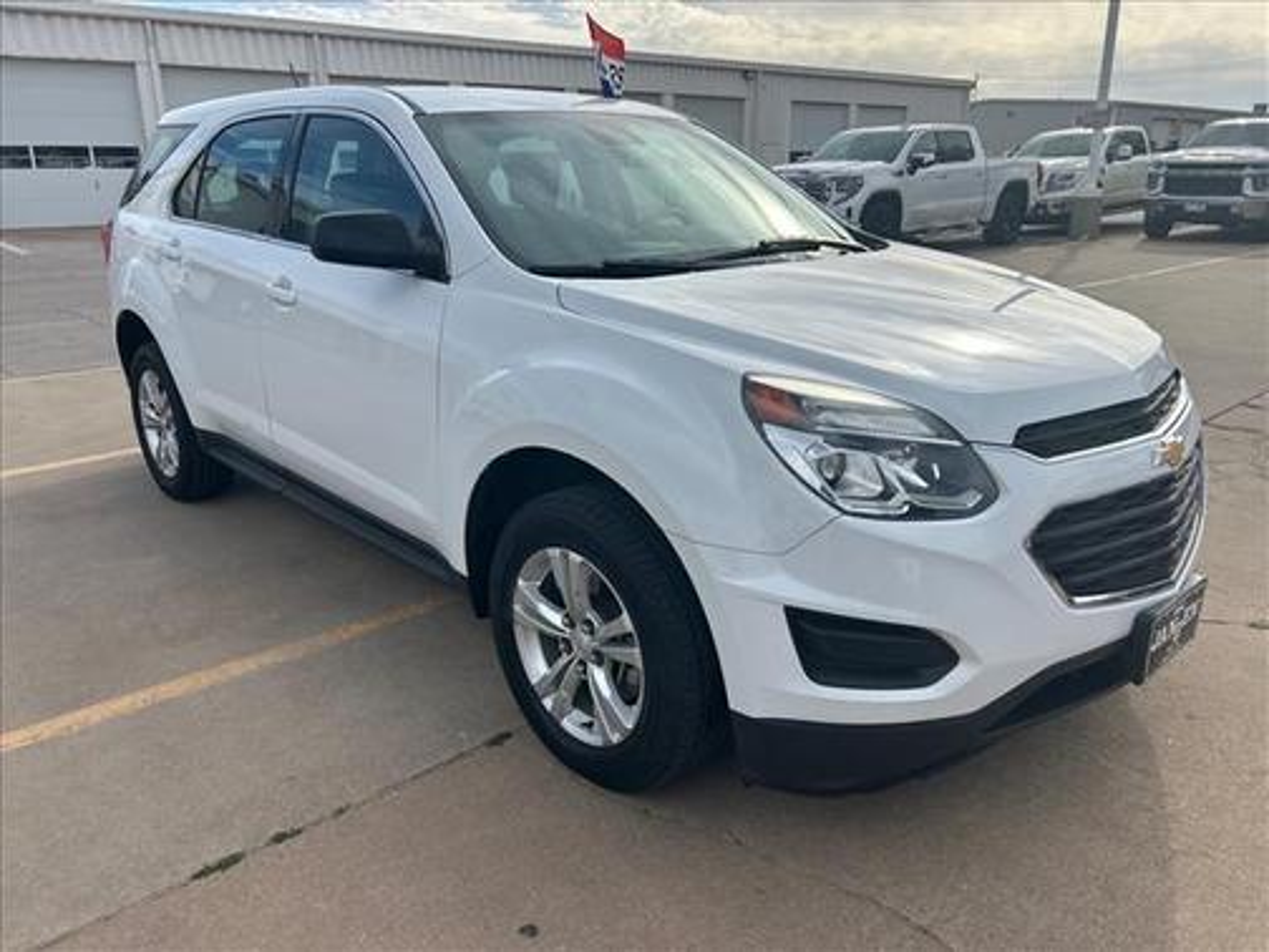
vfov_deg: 53.1
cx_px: 634
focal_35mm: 26
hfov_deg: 67.3
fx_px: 953
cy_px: 476
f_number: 1.5
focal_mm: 5.7
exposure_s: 1/3831
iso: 50
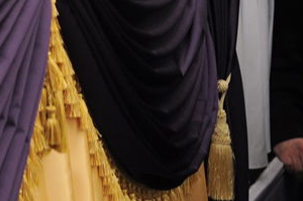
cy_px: -108
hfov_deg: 14.1
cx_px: -204
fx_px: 1118
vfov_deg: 9.9
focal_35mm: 133
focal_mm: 26
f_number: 3.5
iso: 640
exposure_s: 1/60
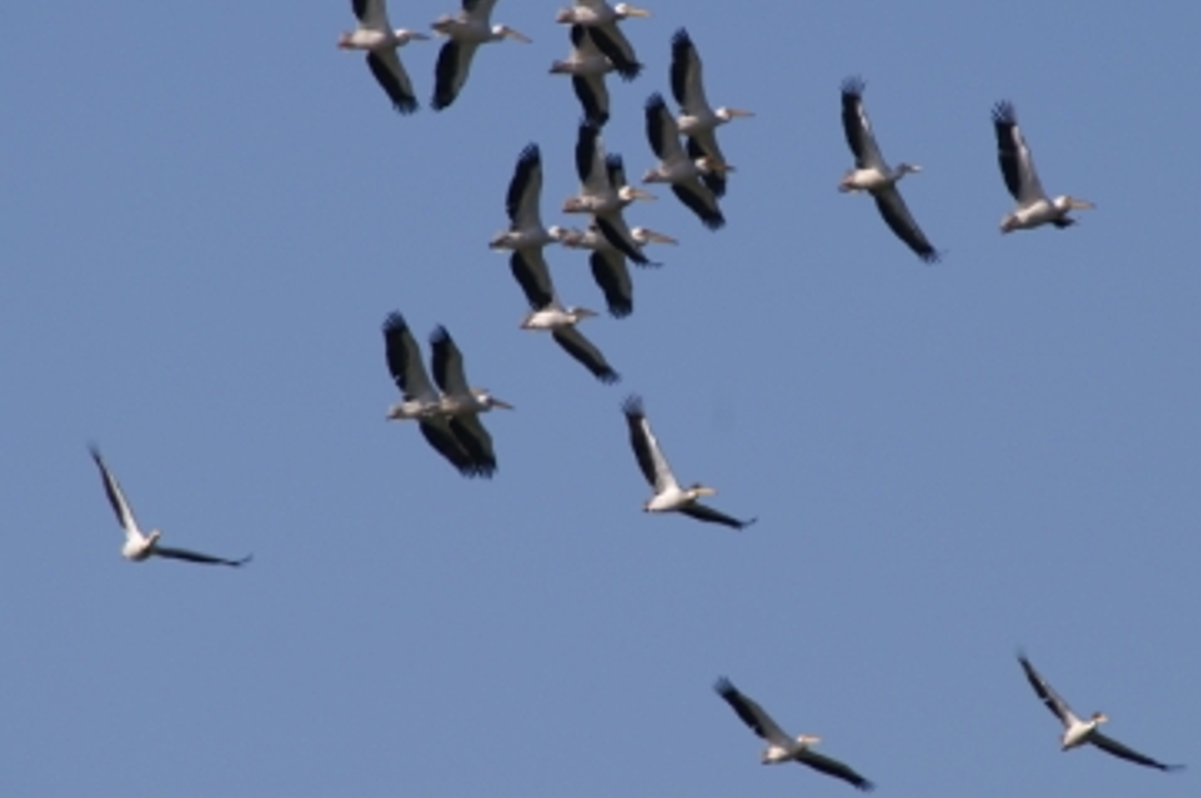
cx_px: 719
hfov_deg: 2.8
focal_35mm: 745
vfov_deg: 1.8
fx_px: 24831
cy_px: 313
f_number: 9
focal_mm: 400
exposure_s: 1/500
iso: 100
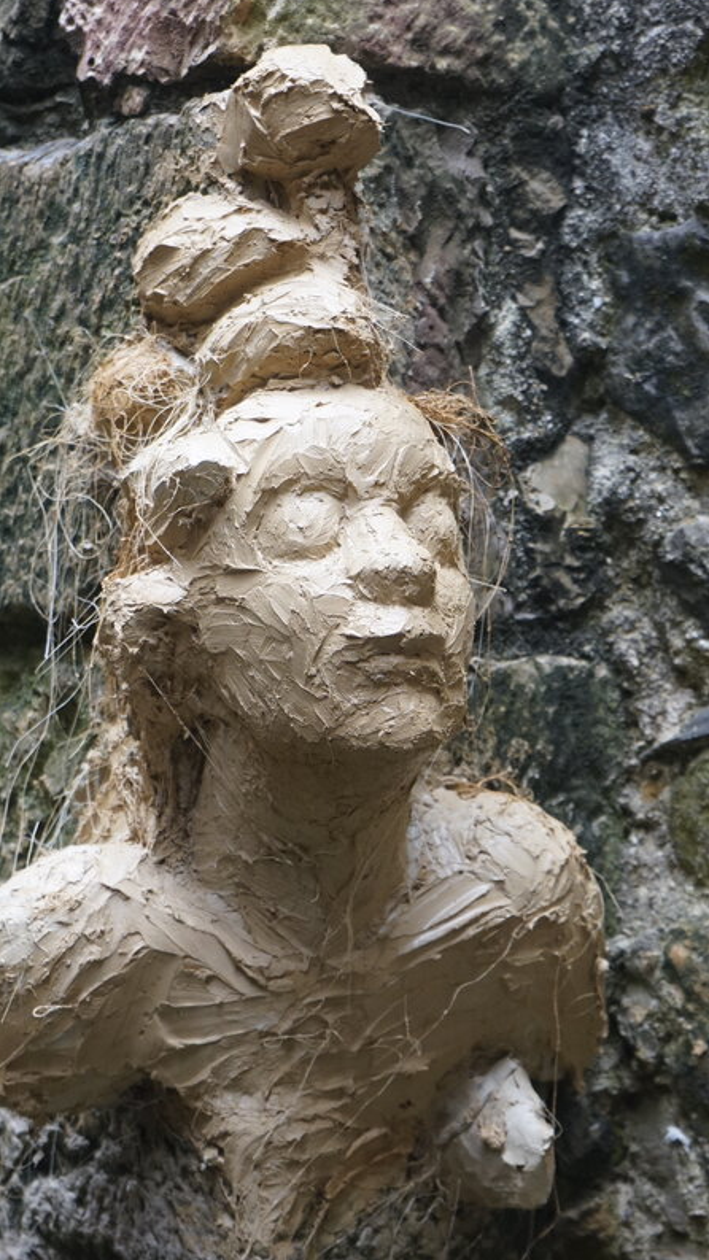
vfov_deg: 19.3
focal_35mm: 111
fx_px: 3710
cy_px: 626
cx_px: 316
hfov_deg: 10.9
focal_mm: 70
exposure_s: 1/160
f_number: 5.6
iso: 1250
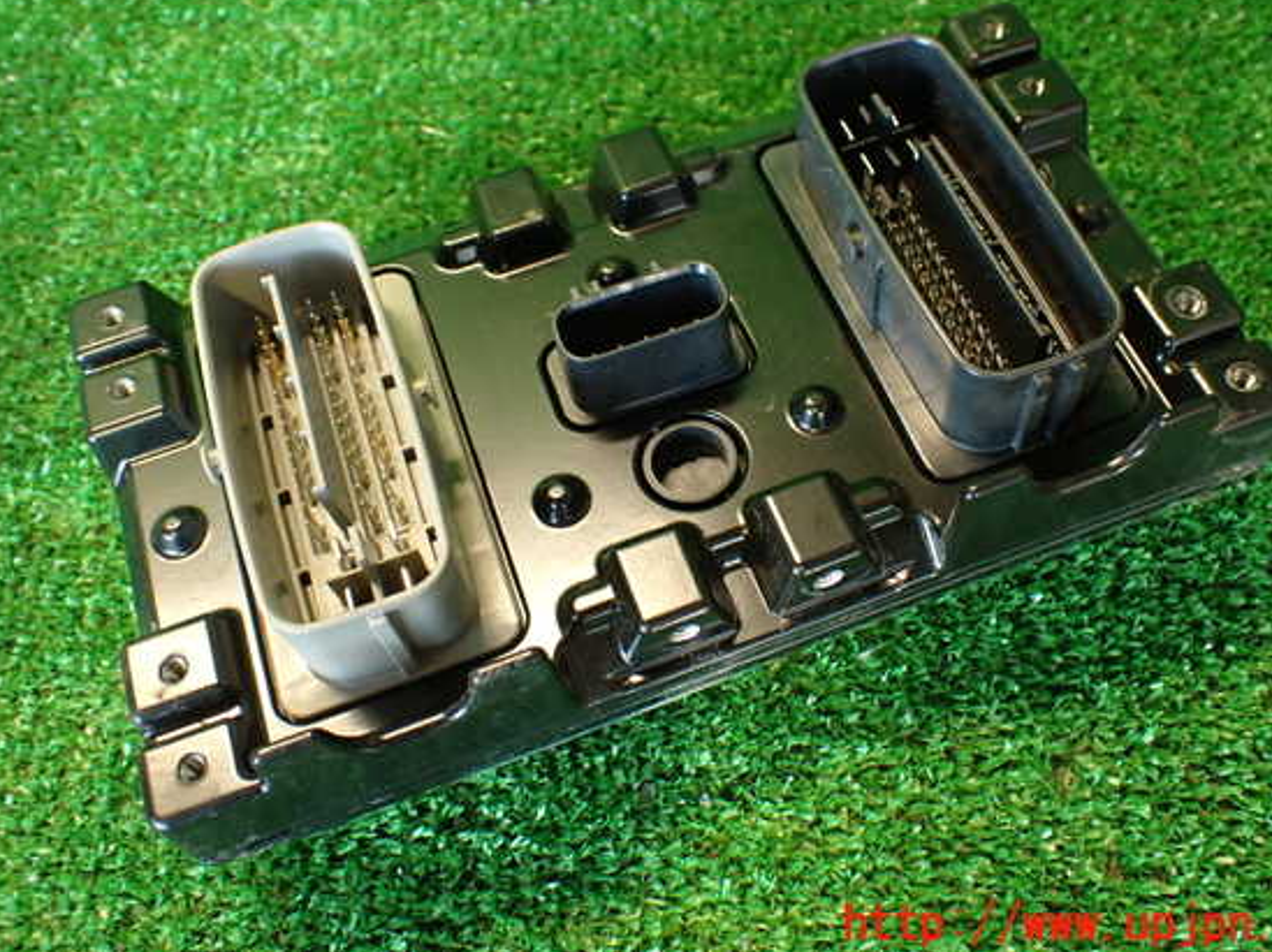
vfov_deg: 40.6
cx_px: 672
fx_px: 1285
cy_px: 433
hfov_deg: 52.6
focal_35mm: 35
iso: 400
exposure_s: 1/30
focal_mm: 5.79
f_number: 2.4
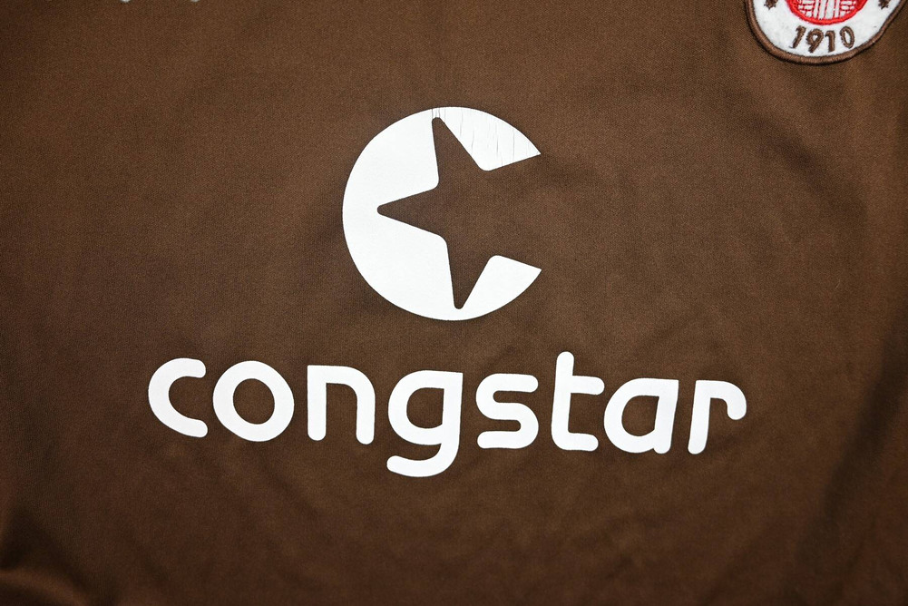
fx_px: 605
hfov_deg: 73.7
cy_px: 303
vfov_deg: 53.2
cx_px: 454
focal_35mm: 24
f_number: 4.5
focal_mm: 24
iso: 200
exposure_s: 1/125
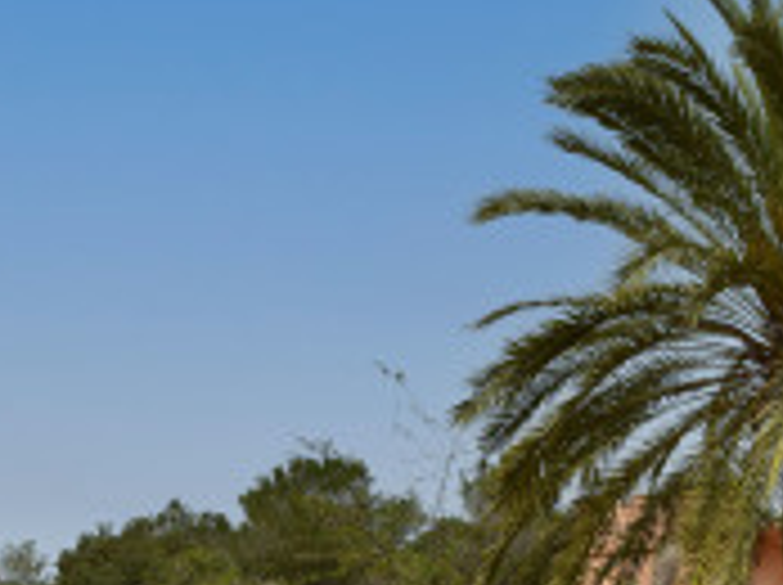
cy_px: 758
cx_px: 626
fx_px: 1152
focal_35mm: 51
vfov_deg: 24.8
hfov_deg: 36.3
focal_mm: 12
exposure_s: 1/500
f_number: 11
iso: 250
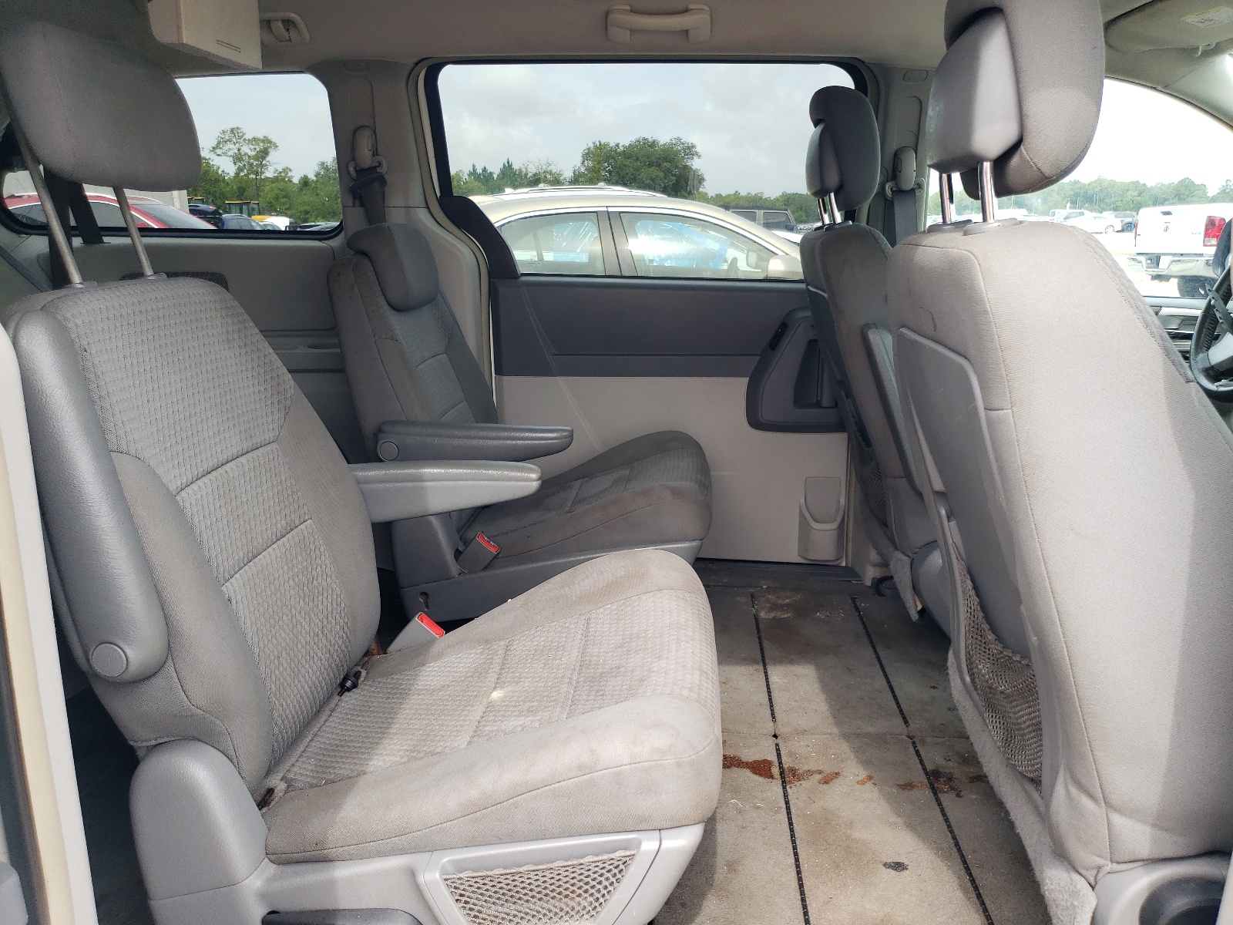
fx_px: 926
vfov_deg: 53.1
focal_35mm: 26
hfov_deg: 67.3
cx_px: 616
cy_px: 462
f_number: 1.5
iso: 50
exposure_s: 1/357
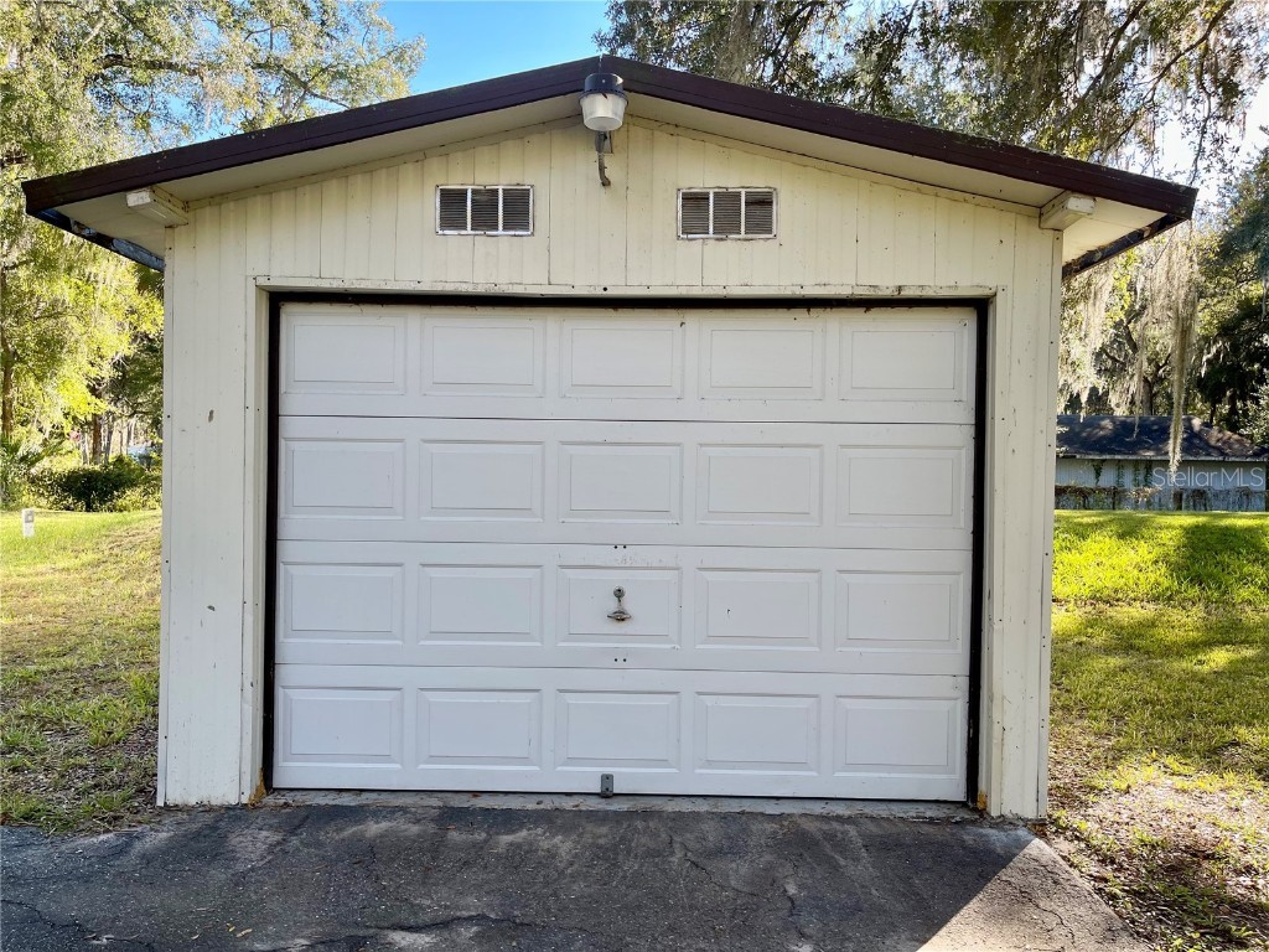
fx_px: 916
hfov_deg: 69.4
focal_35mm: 25
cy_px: 476
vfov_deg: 54.9
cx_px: 634
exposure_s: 1/331
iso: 32
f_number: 1.6
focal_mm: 5.1
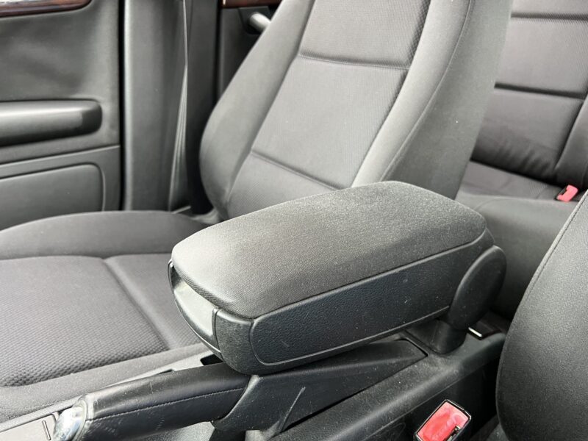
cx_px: 294
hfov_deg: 67.3
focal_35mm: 26
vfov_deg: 53.1
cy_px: 220
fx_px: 442
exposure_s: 1/75
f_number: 1.5
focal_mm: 5.7
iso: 125
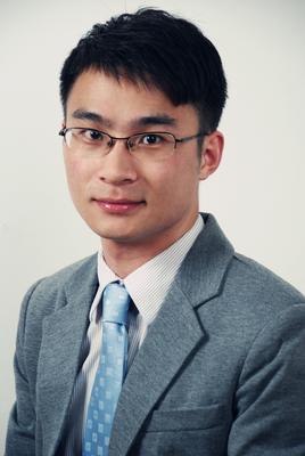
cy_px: 228
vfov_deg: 13.7
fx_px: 1900
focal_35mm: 150
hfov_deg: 9.2
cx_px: 152
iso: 200
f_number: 5.6
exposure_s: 1/30
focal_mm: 100
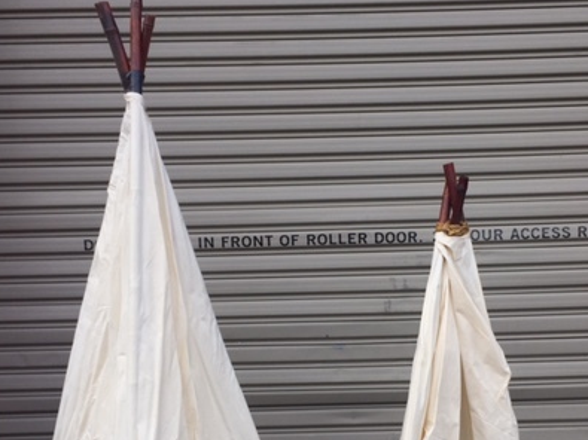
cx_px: 368
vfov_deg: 30.5
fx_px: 798
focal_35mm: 47
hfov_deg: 40.2
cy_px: 315
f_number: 2.2
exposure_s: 1/732
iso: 32
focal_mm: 4.15
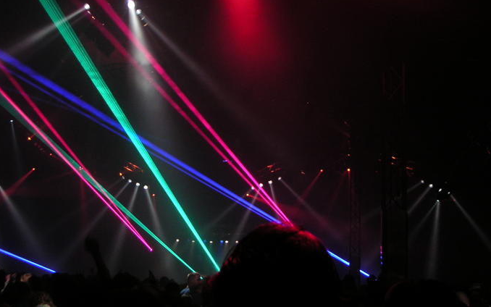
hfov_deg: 40.3
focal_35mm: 50
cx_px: 235
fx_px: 669
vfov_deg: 25.8
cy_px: 116
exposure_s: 1/15
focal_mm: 6.3
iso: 100
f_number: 2.8
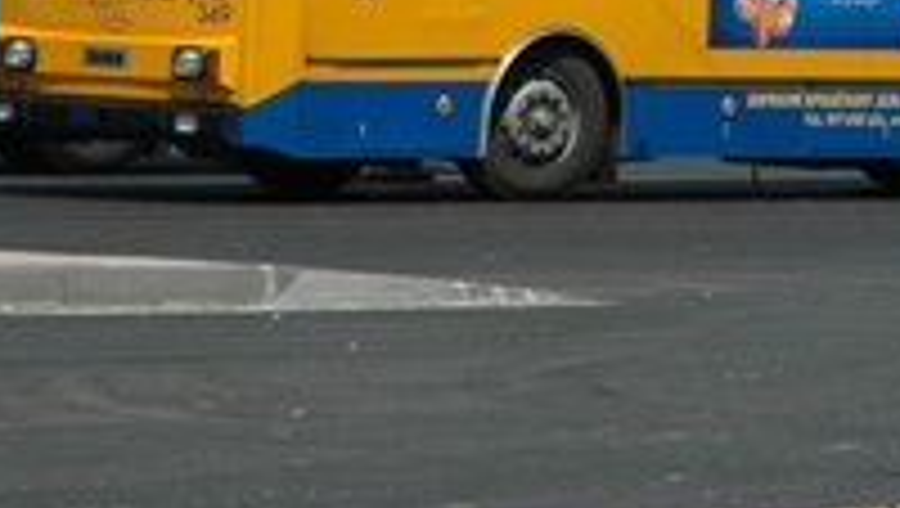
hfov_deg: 4.9
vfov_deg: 2.8
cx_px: 1107
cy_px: -548
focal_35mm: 439
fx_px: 10488
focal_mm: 70
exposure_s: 1/1600
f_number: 5.6
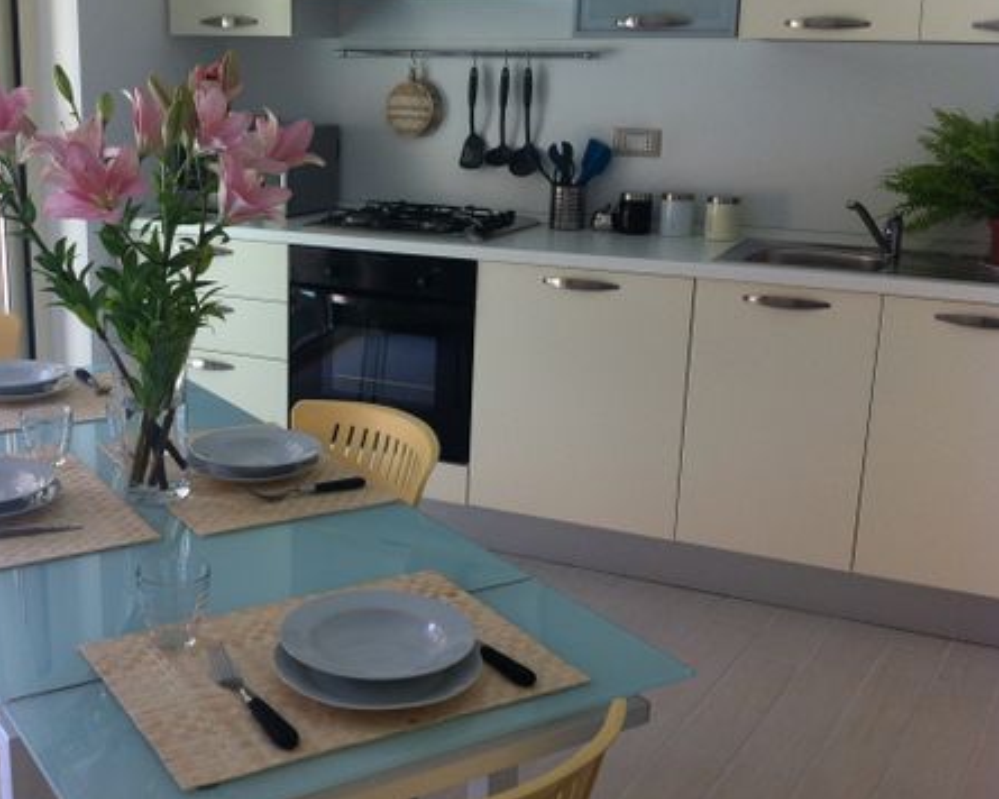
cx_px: 366
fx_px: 1360
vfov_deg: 32.7
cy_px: 373
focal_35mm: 46
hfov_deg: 40.0
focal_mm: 3.85
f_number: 2.8
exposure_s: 1/60
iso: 100
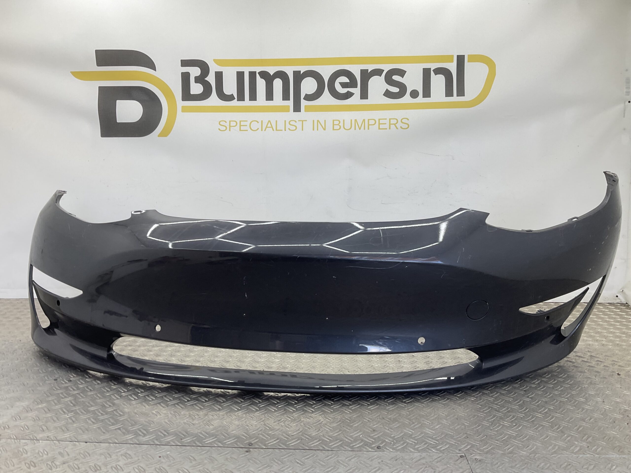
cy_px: 236
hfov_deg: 61.7
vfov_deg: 48.2
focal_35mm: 29
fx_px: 529
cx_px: 316
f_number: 1.8
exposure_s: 1/109
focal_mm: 3
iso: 16
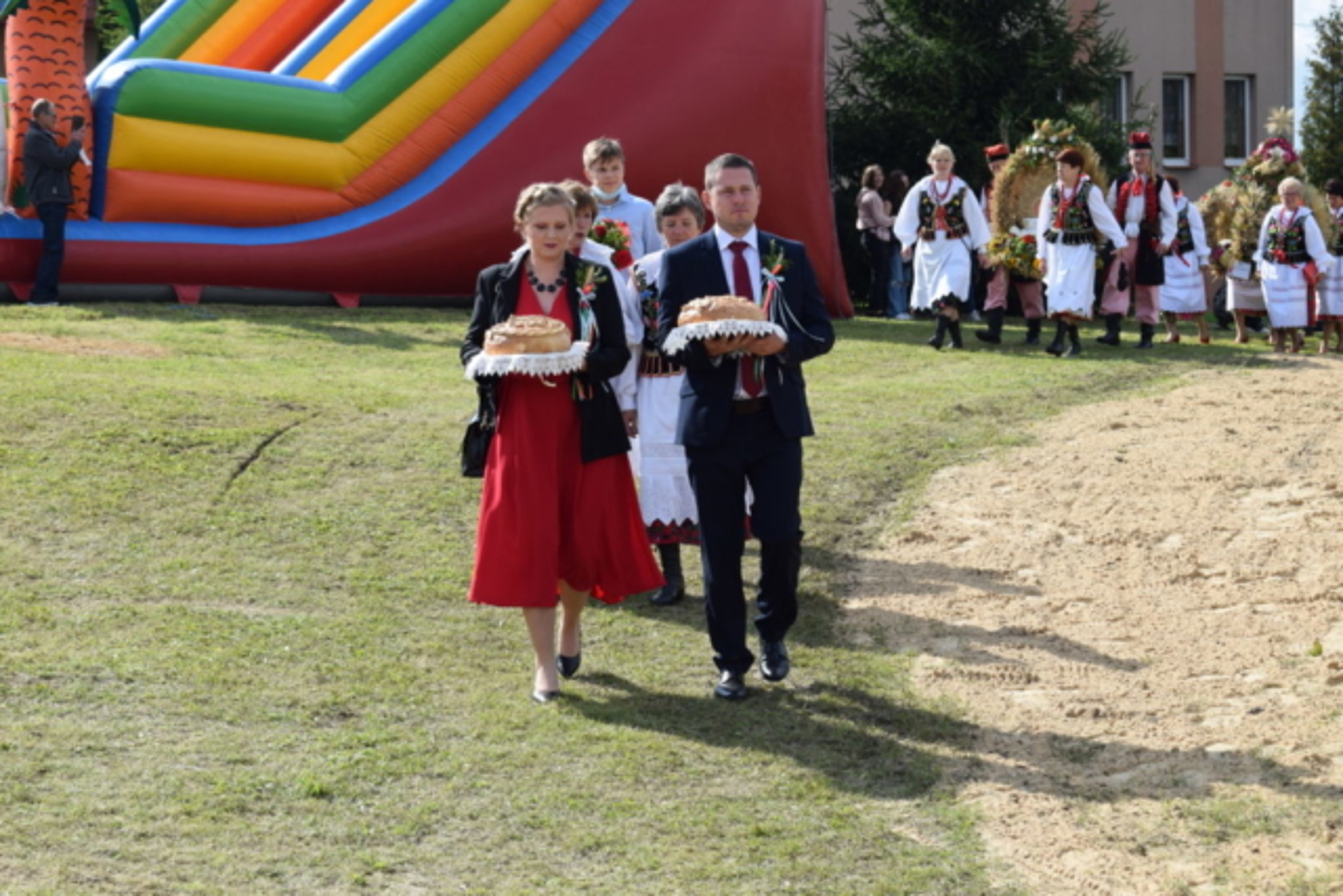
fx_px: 2910
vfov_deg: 17.5
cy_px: 448
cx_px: 672
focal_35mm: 78
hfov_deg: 26.0
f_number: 9
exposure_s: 1/320
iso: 200
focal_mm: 52
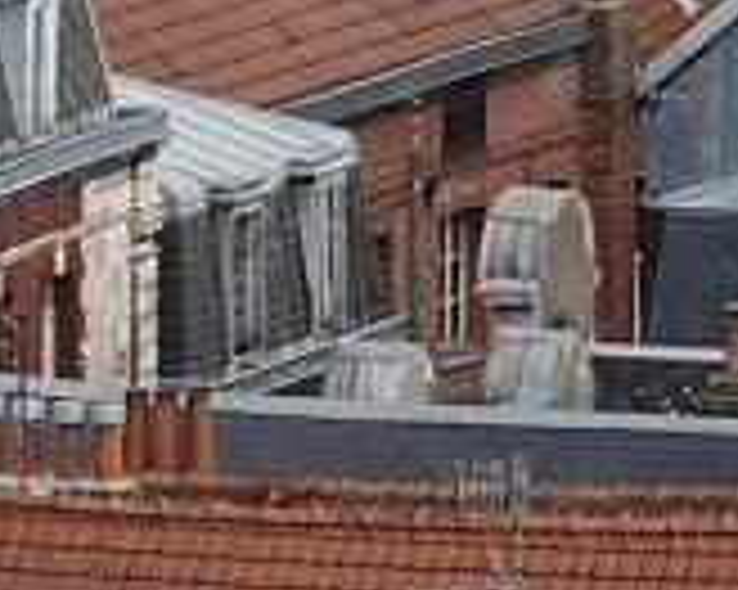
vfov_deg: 1.2
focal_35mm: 1285
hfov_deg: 1.5
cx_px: -1274
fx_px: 28050
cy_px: 1099
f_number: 4
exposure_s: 1/500
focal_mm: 70.27
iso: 100
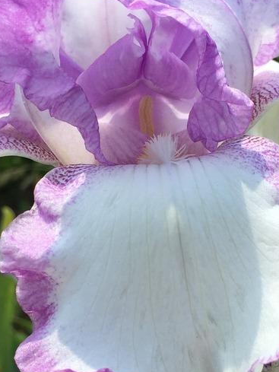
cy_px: 254
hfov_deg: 18.6
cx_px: 179
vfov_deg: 24.6
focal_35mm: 79
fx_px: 849
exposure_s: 1/964
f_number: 2.2
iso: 32
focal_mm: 4.15
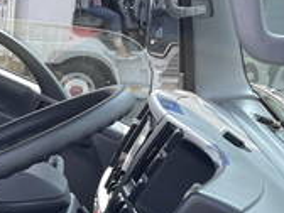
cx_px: -134
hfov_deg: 17.9
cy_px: 98
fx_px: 812
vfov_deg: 14.9
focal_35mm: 99
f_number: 1.6
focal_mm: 4.2
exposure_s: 1/698
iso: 32
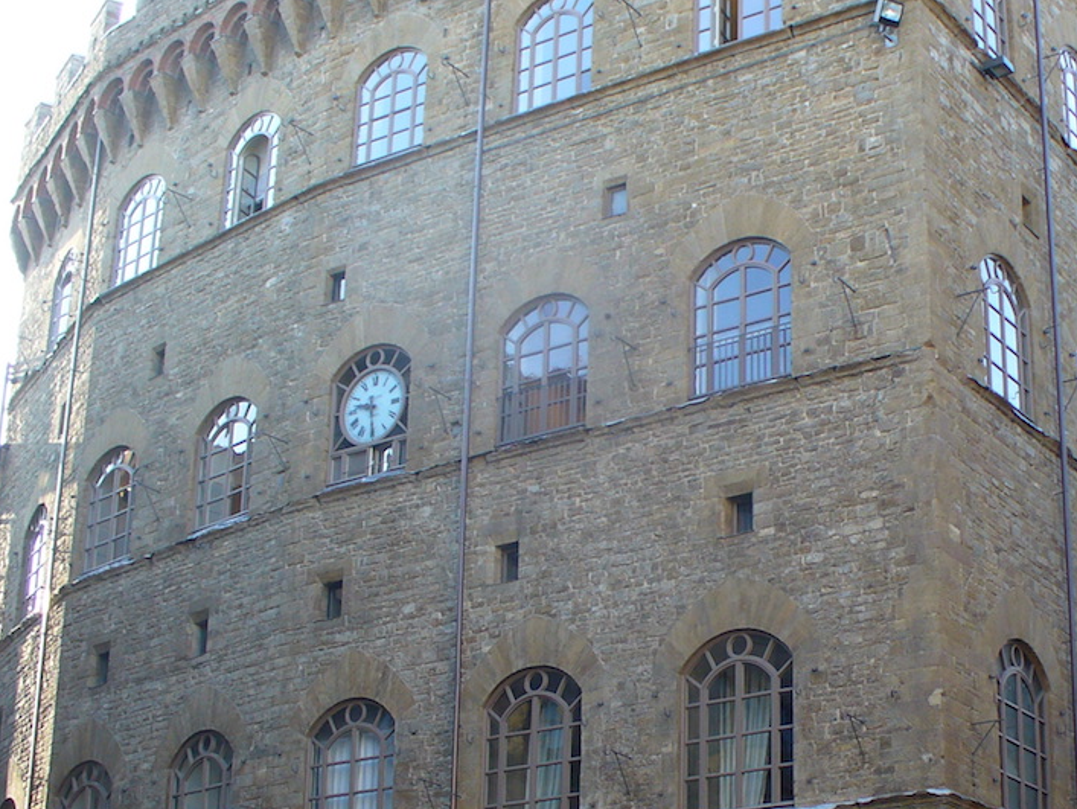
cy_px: 558
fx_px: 2117
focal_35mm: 68
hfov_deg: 28.3
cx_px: 731
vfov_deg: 21.5
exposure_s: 1/160
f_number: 2.8
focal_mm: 6.1
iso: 80
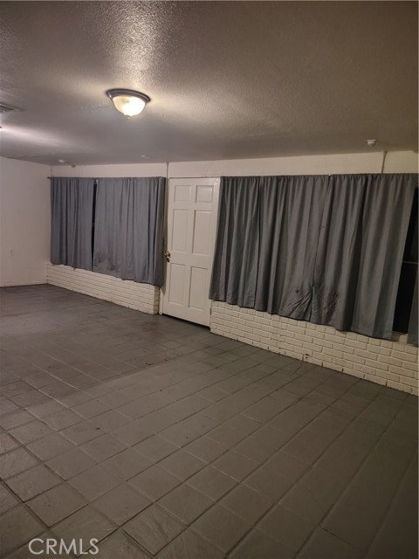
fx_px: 387
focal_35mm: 24
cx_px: 210
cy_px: 280
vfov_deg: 71.6
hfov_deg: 56.8
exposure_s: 1/30
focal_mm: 5.56
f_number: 1.8
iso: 1991
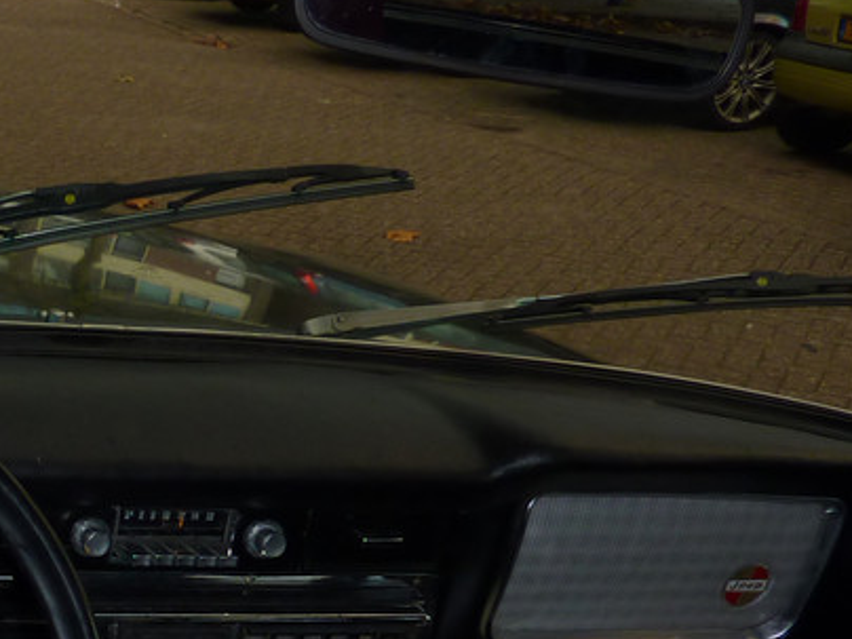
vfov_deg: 21.5
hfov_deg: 26.3
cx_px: -157
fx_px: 1624
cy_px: 626
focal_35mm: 66
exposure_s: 1/30
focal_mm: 4.1
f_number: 3.3
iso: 80
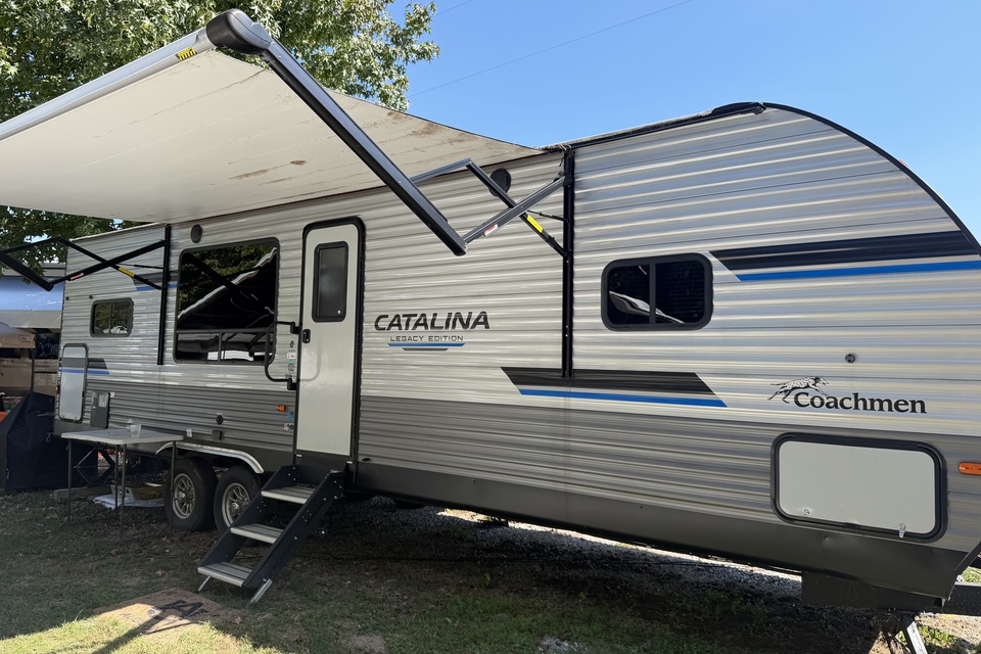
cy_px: 321
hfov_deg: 69.4
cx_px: 471
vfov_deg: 49.6
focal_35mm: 26
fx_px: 708
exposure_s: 1/1618
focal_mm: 6.76
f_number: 1.78
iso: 80
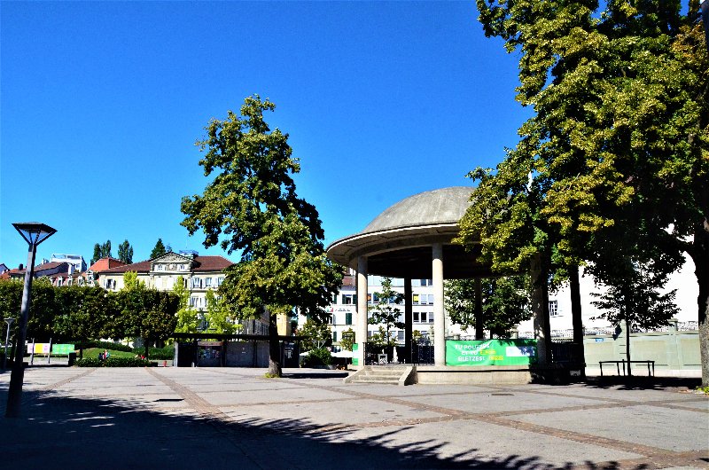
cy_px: 235
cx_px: 354
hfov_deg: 67.5
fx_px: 531
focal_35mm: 27
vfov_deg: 47.7
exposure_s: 1/800
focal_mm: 18
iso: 2500
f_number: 13
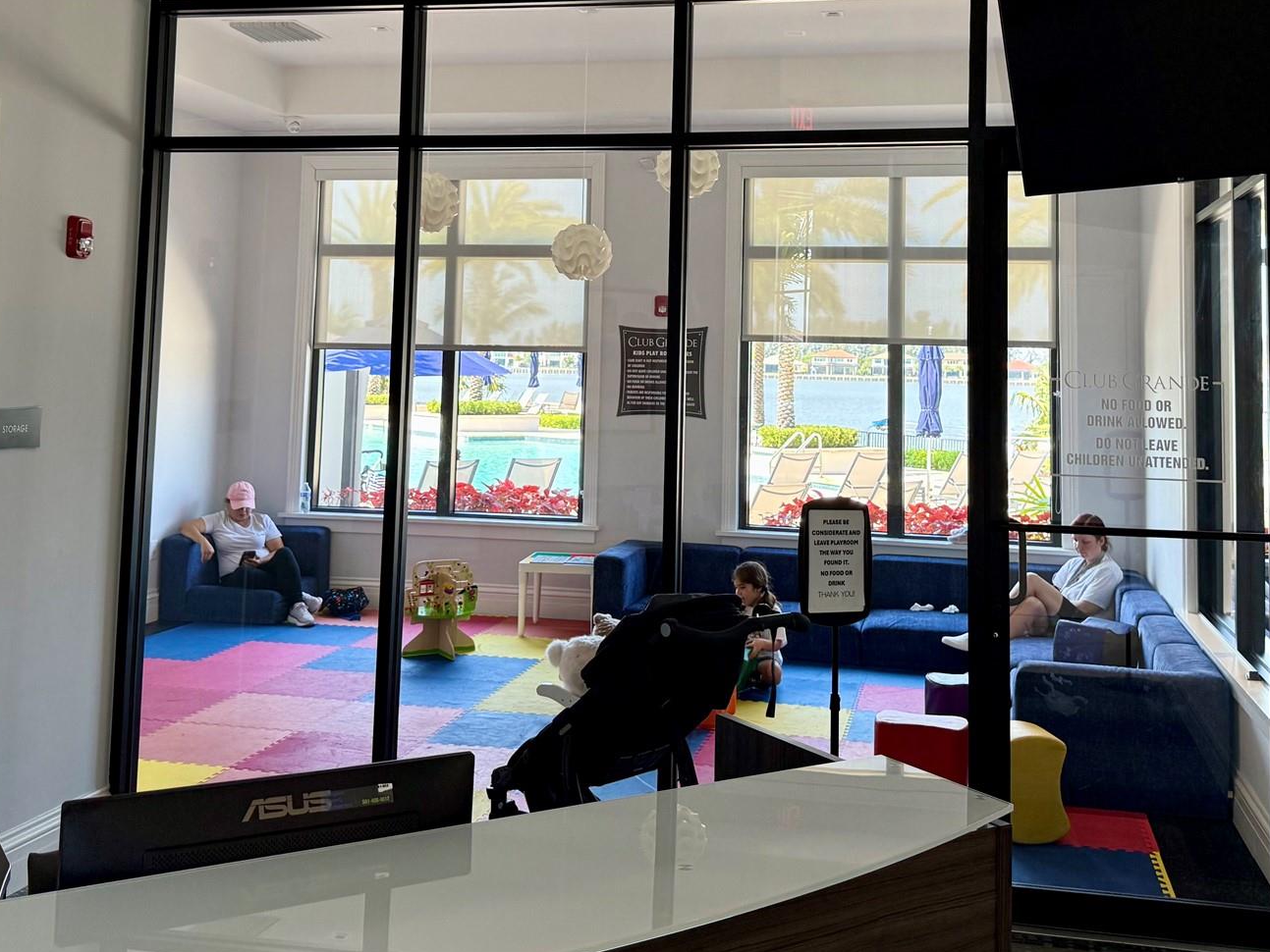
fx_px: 1394
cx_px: 662
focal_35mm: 38
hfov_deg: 49.0
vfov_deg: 36.9
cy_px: 249
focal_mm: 6.76
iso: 200
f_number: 1.78
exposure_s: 1/126
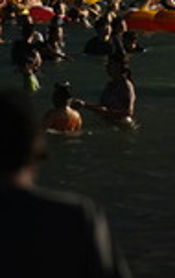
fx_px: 3744
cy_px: -86
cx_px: 403
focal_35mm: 493
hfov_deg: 2.7
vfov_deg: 4.2
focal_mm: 122
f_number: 2.8
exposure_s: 1/160
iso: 2000
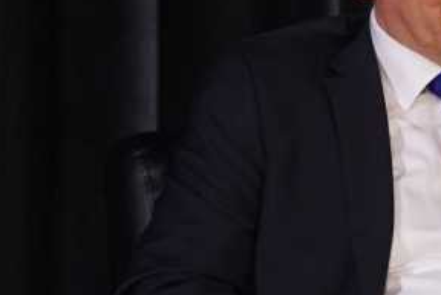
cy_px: 188
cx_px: 400
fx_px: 6883
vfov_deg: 2.5
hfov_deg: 3.7
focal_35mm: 561
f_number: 4
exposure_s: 1/125
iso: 1250
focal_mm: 135
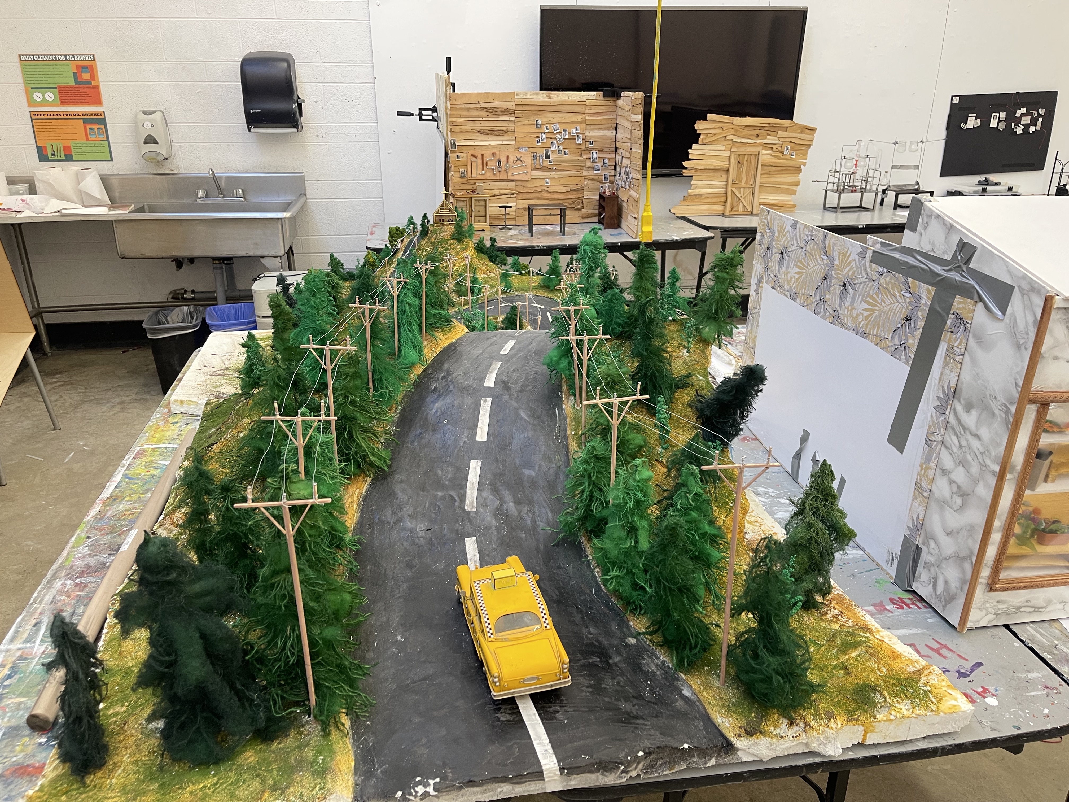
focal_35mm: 25
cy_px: 401
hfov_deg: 69.4
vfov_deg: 54.9
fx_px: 772
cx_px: 534
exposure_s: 1/60
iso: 160
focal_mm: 5.1
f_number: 1.6
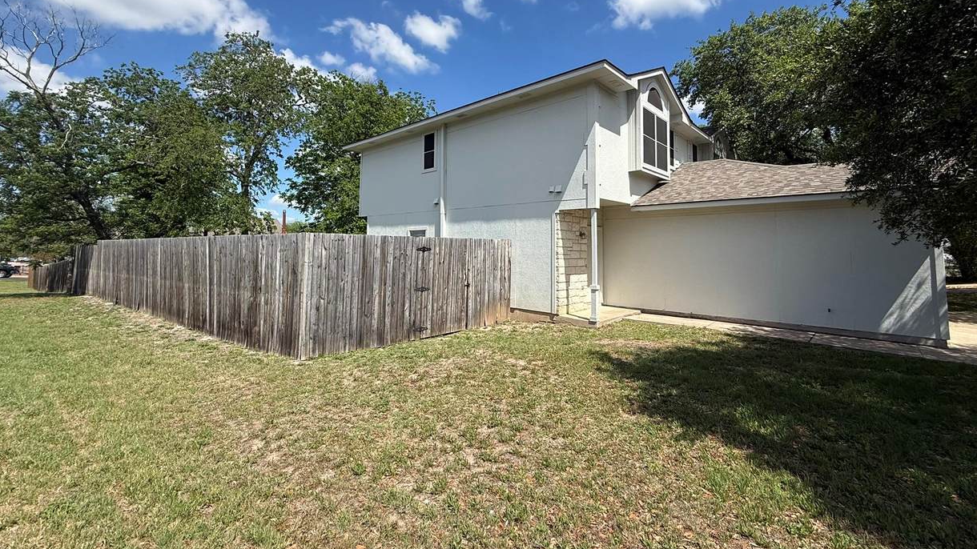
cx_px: 497
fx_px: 414
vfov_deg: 66.5
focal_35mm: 16
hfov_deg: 99.4
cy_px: 222
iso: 50
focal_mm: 2.22
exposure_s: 1/2320
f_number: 2.2
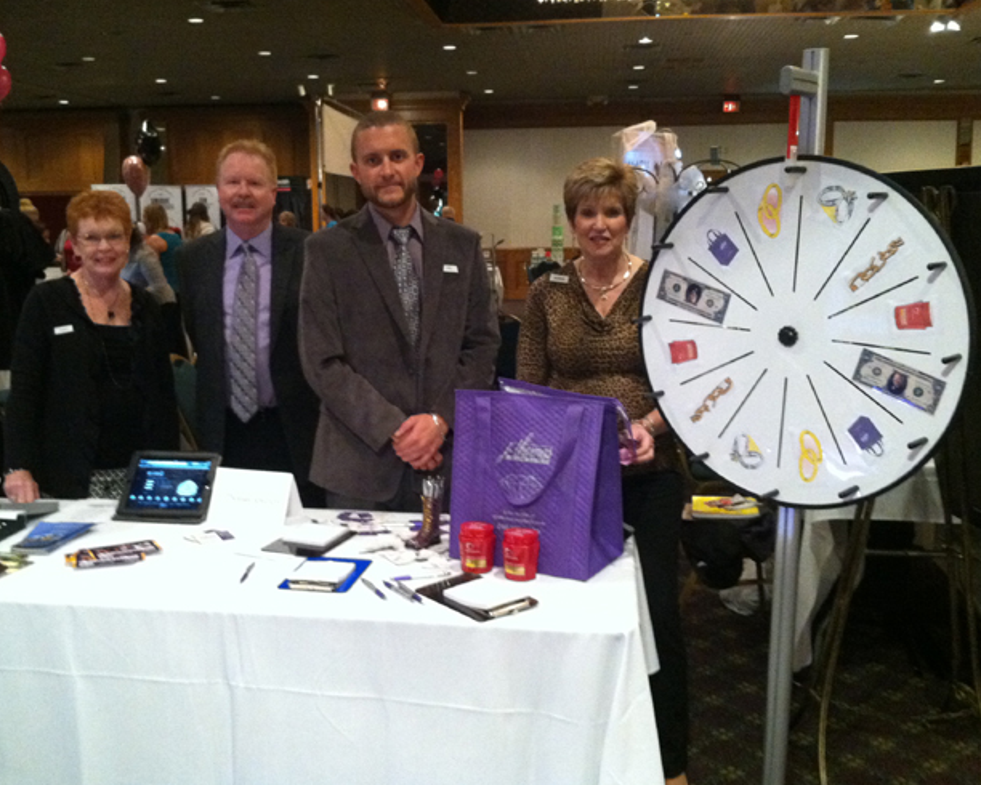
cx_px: 425
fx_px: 1133
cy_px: 382
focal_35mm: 39
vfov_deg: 38.2
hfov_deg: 46.7
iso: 640
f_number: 2.8
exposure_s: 1/15
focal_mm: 3.85
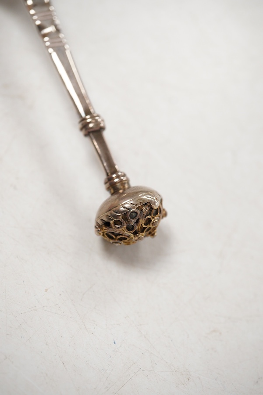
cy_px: 198
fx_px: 493
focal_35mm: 45
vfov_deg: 43.6
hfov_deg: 29.9
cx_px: 132
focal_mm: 30
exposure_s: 1/125
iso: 1250
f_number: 8
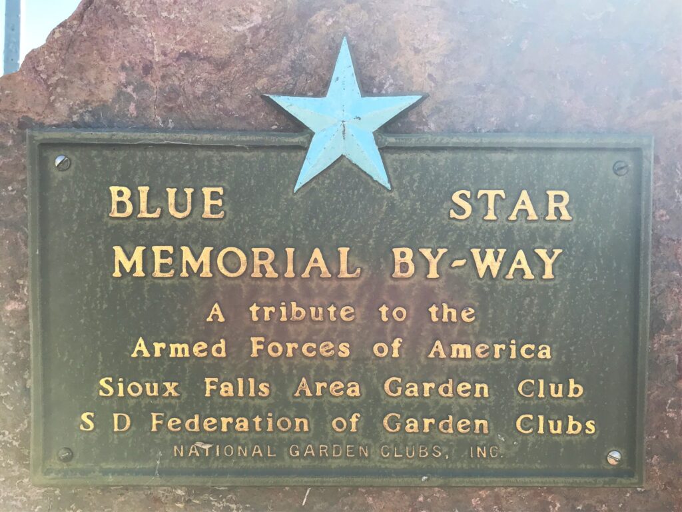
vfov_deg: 49.7
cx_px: 341
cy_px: 256
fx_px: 552
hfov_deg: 63.4
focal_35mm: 28
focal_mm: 3.99
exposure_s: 1/704
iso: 20
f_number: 1.8
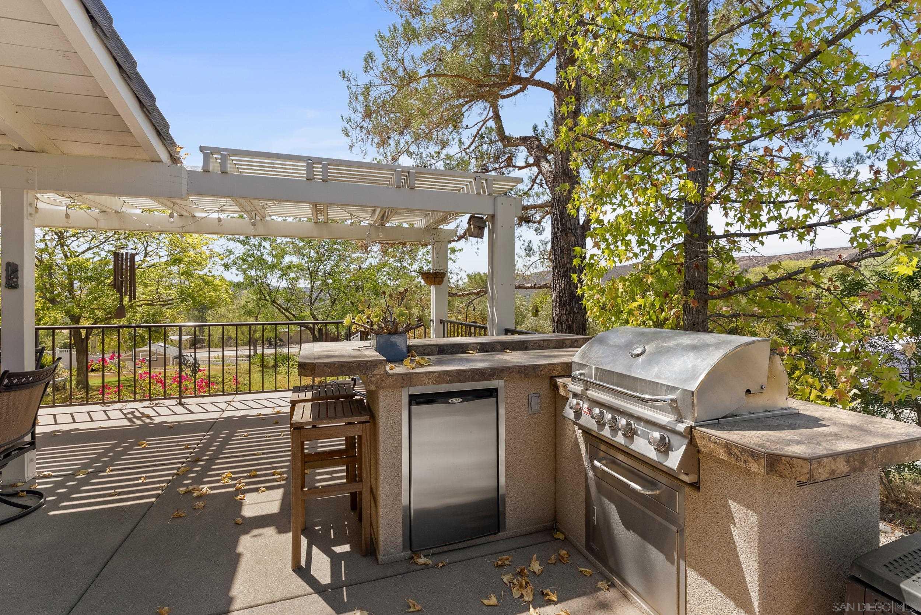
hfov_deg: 96.7
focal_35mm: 16
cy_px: 308
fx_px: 410
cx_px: 460
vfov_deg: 73.8
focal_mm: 16
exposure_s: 1/320
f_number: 6.3
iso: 500
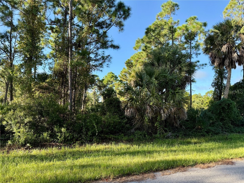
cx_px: 122
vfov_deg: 56.8
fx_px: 169
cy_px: 92
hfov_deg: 71.6
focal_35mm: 24
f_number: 1.78
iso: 100
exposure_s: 1/1075
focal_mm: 6.76
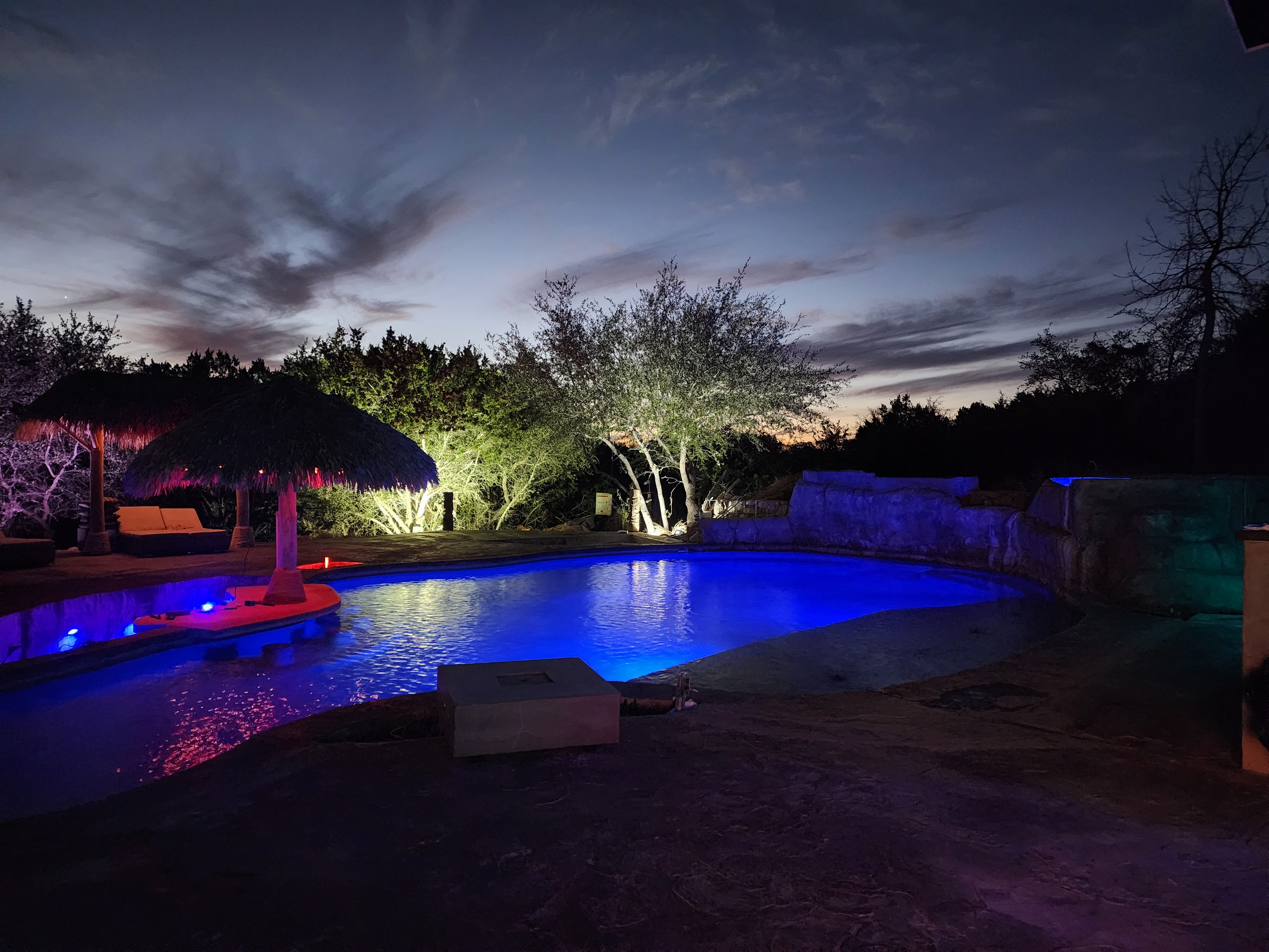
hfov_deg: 73.9
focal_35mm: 23
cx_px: 634
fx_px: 843
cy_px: 476
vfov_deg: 58.9
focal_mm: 6.4
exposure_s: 1/24
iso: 1250
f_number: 1.8
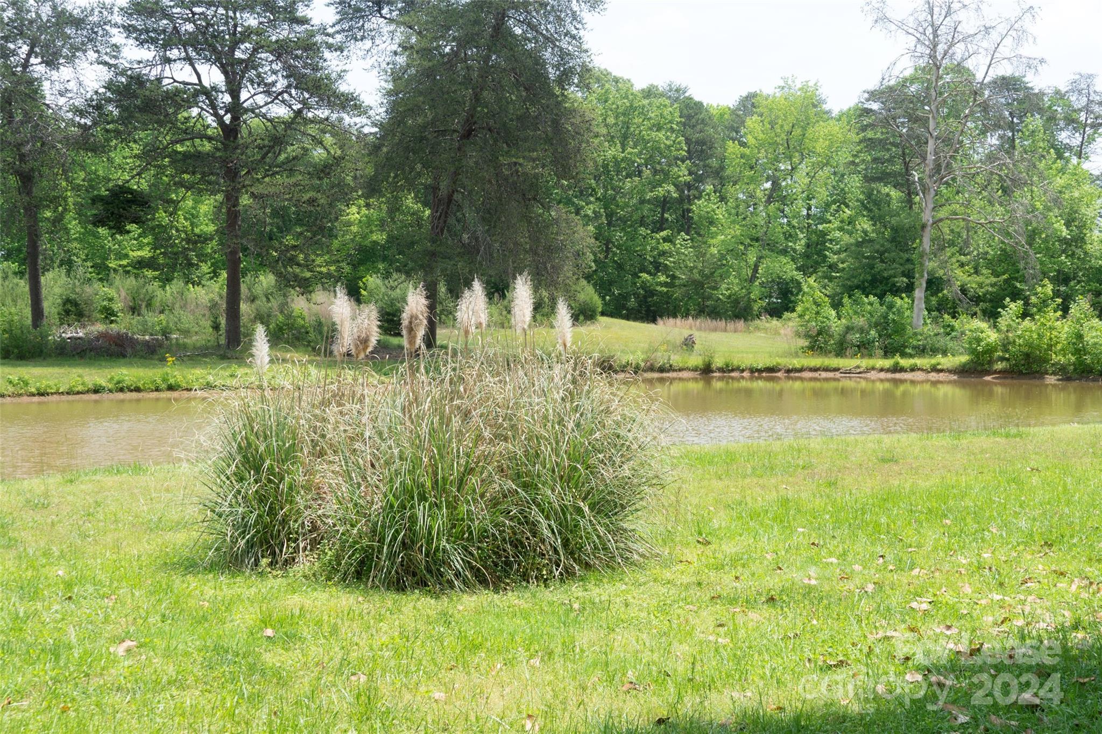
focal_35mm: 45
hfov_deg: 43.6
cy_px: 367
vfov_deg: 29.9
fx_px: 1377
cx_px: 551
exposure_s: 1/100
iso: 100
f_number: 8
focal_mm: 30
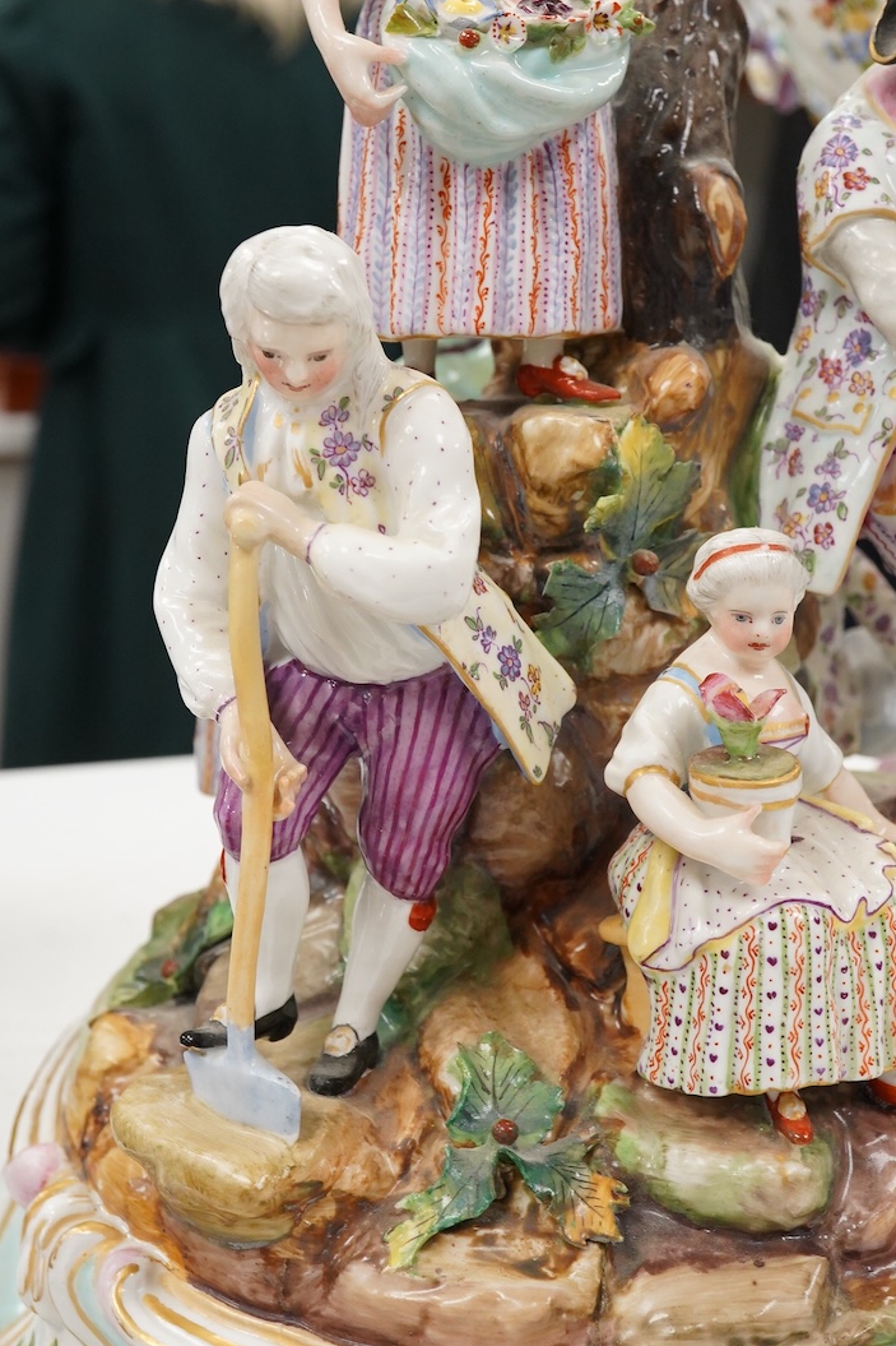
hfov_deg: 28.1
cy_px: 632
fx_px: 1792
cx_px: 442
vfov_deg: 41.1
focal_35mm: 48
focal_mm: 30
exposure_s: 1/100
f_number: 13
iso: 2500
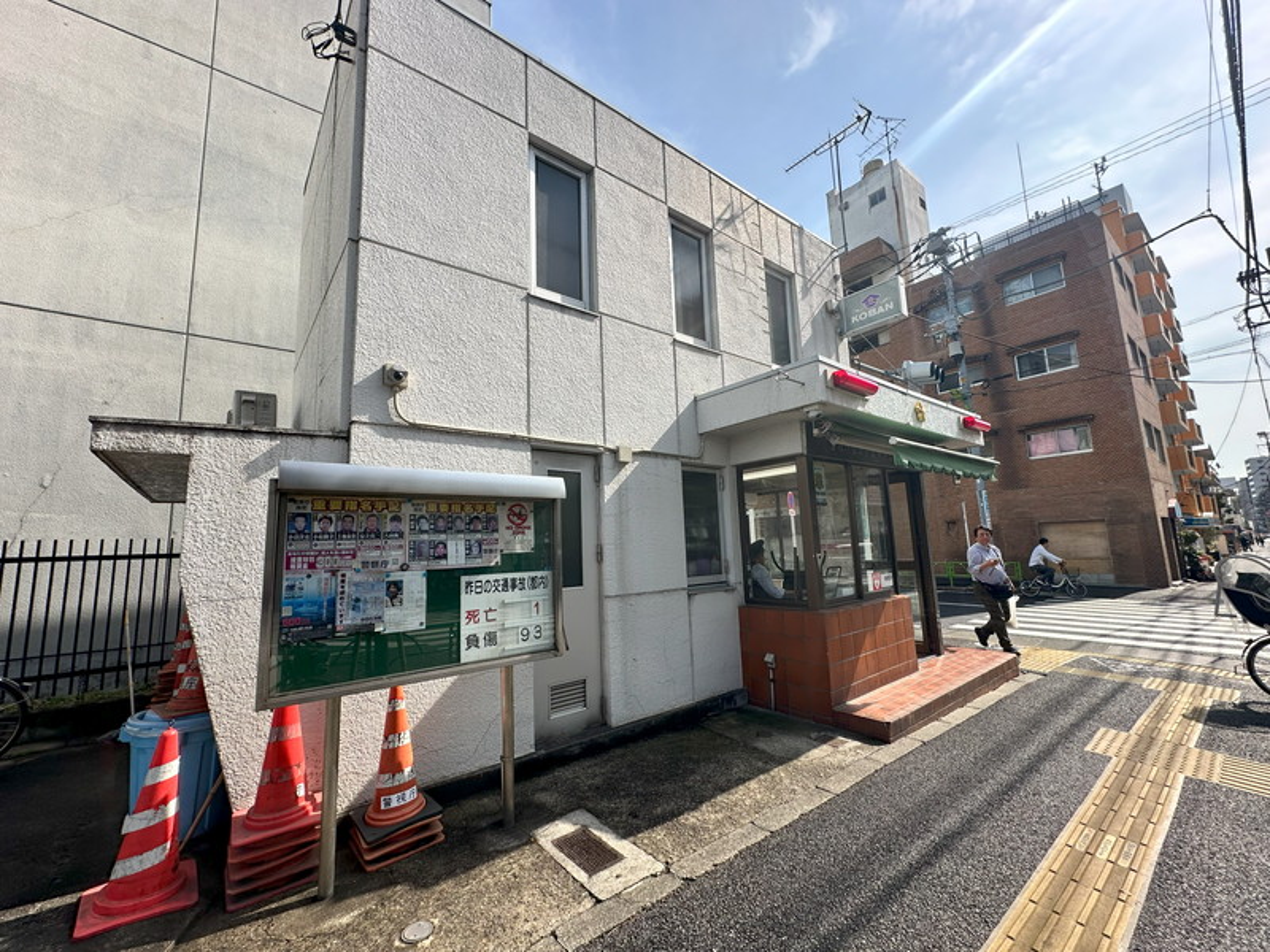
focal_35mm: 14
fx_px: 514
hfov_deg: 102.1
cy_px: 476
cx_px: 635
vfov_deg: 85.7
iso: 40
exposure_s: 1/1304
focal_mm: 2.22
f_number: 2.2
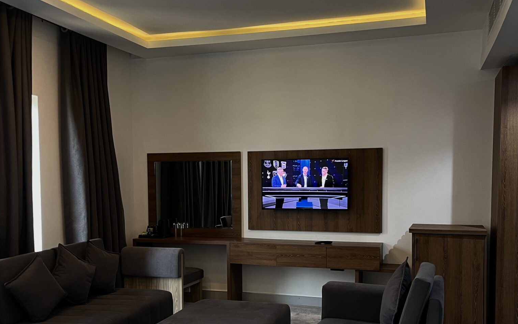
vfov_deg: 34.2
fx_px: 522
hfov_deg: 52.8
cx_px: 259
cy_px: 205
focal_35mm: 37
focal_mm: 5.1
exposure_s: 1/50
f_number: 1.6
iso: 160
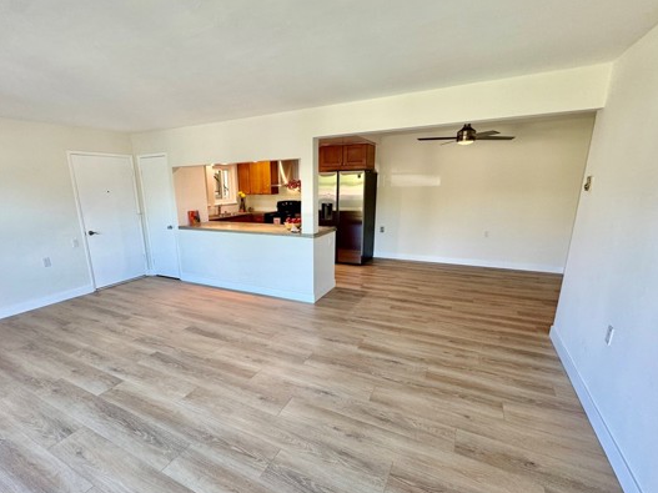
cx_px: 292
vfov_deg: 74.6
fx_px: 323
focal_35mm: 17
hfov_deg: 90.7
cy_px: 267
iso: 160
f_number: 2.2
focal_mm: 2.22
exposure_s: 1/120
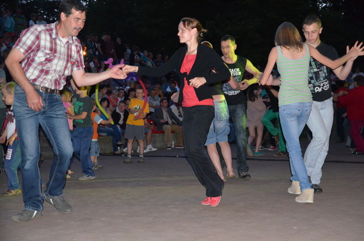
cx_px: 182
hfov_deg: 37.9
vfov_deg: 25.6
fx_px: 530
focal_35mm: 52
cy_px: 120
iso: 3200
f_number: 3.3
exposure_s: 1/60
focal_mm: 35
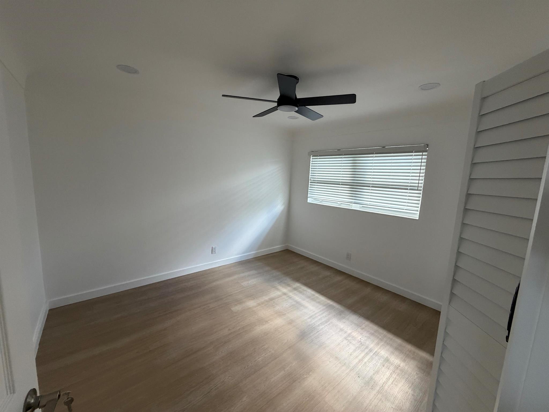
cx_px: 274
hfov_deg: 102.1
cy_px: 206
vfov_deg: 85.7
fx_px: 222
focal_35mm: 14
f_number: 2.2
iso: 320
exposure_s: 1/83
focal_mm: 2.22
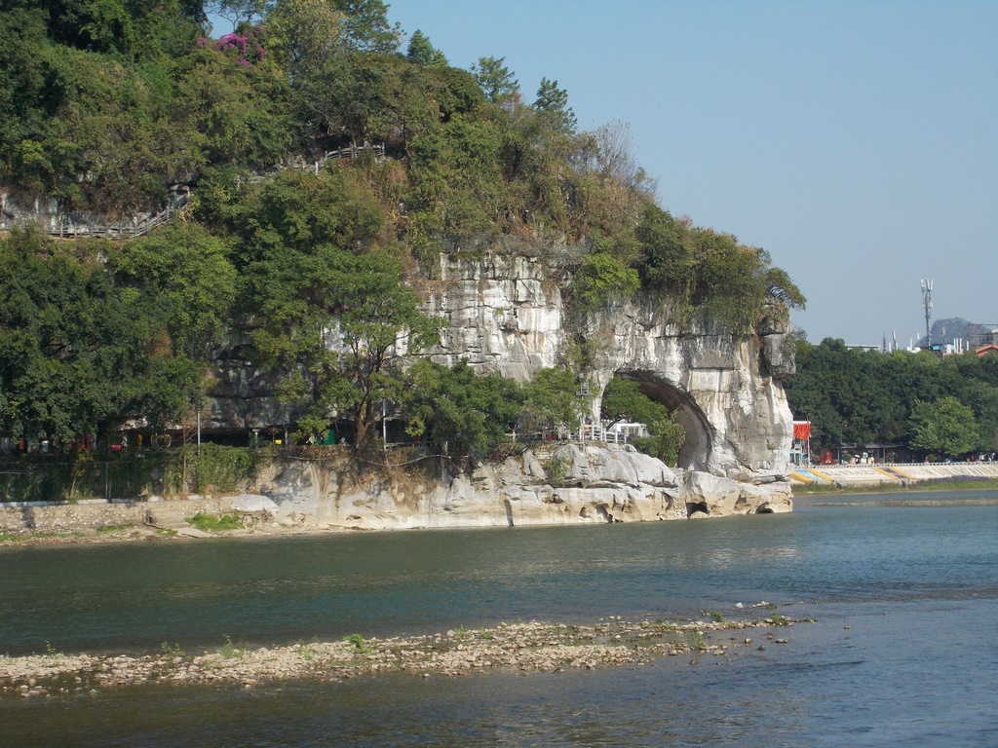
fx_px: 2191
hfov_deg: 25.7
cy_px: 374
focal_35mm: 76
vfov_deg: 19.4
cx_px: 499
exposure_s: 1/320
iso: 80
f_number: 5.8
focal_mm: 13.5
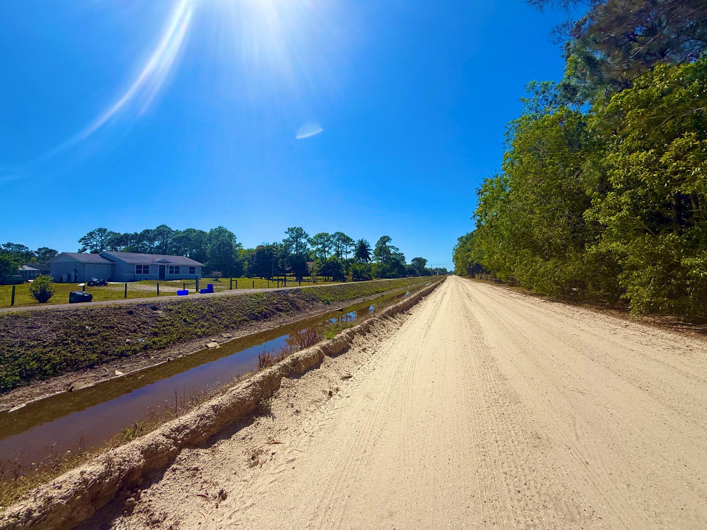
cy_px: 265
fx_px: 286
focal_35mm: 14
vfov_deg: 85.7
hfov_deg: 102.1
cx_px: 354
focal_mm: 2.22
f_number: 2.2
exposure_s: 1/3891
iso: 50
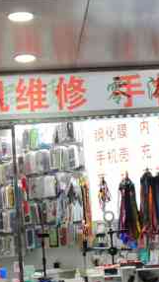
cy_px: 204
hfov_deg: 12.6
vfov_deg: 22.1
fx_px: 719
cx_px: 87
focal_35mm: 96
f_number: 1.8
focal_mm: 3.95
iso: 125
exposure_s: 1/100
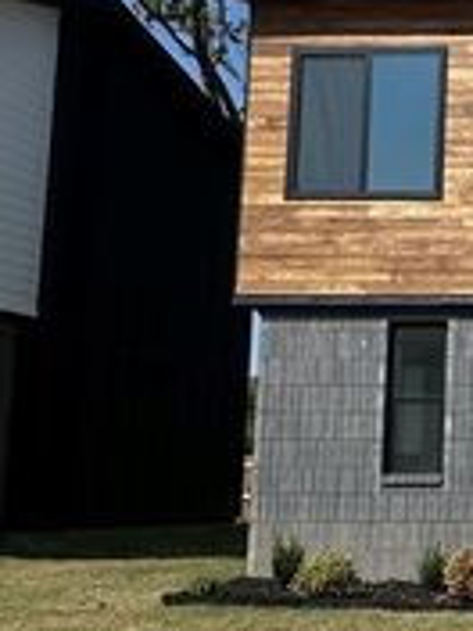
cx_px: 838
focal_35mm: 53
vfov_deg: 36.0
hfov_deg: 20.2
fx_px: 966
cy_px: 389
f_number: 2.2
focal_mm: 2.22
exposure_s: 1/4651
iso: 50
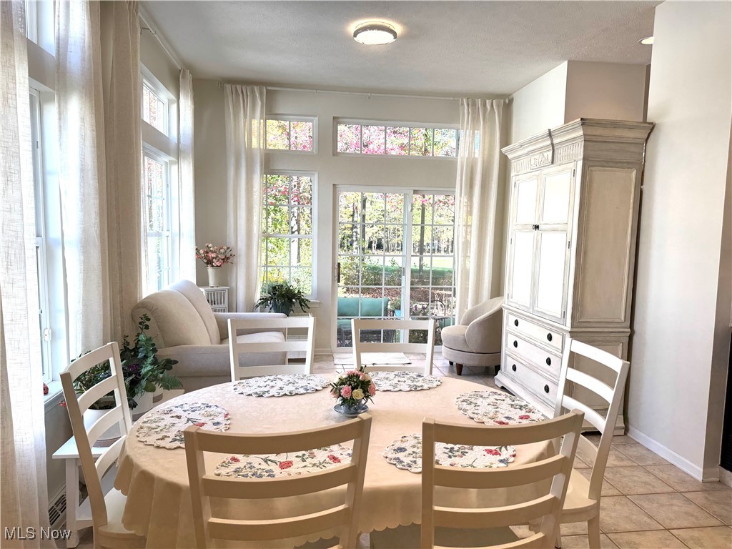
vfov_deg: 56.8
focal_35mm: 24
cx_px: 366
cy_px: 274
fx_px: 508
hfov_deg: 71.6
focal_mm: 6.76
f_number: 1.78
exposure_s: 1/409
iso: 80
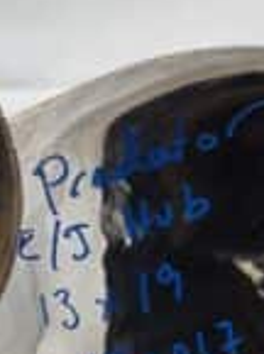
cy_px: 306
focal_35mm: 106
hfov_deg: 13.3
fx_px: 1083
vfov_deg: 18.3
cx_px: -95
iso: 25
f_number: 1.8
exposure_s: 1/180
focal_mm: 6.4
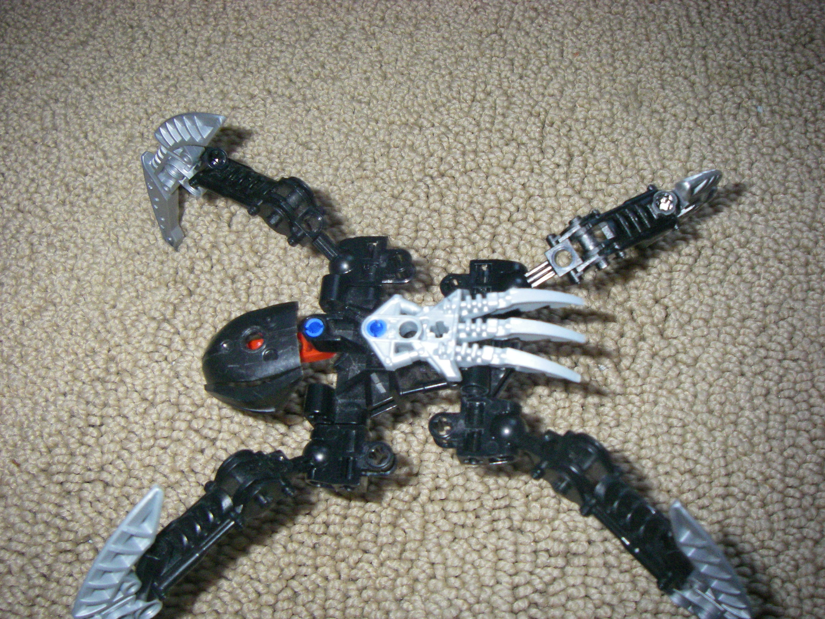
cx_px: 412
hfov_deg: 49.0
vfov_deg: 37.7
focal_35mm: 38
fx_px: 906
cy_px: 310
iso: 400
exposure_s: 1/50
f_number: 3.3
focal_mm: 6.3
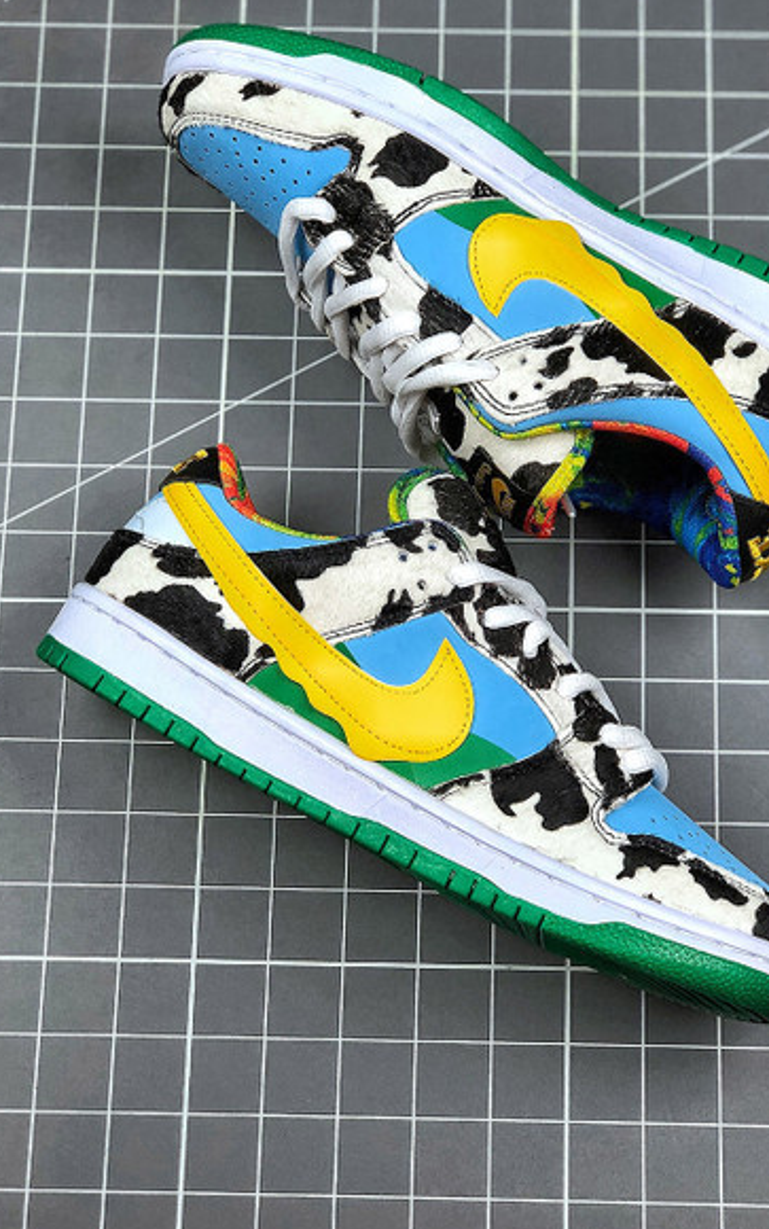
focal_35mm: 75
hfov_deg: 17.4
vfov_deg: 27.5
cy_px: 549
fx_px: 2512
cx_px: 441
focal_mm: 6.6
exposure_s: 1/50
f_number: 2.8
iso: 40
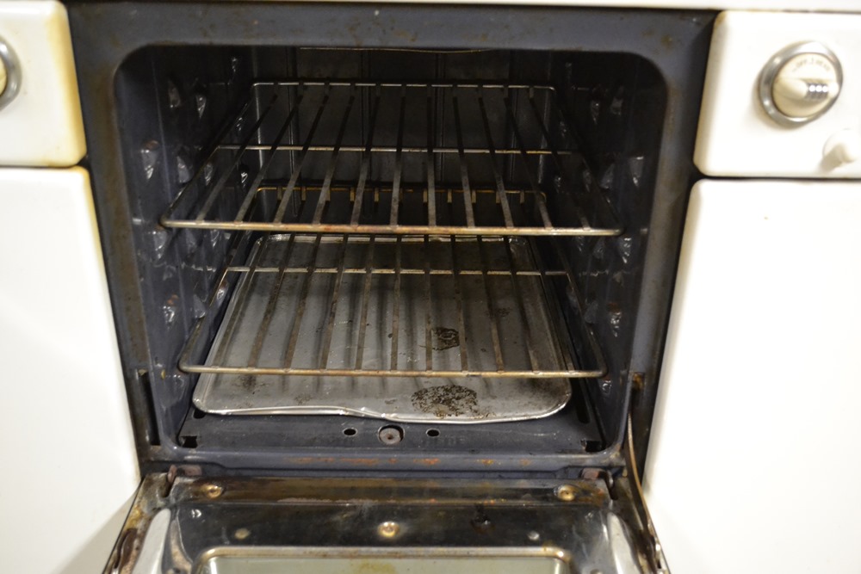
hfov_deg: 53.1
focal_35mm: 36
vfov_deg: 36.9
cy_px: 287
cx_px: 430
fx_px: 861
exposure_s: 1/30
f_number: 4
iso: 3200
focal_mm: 24
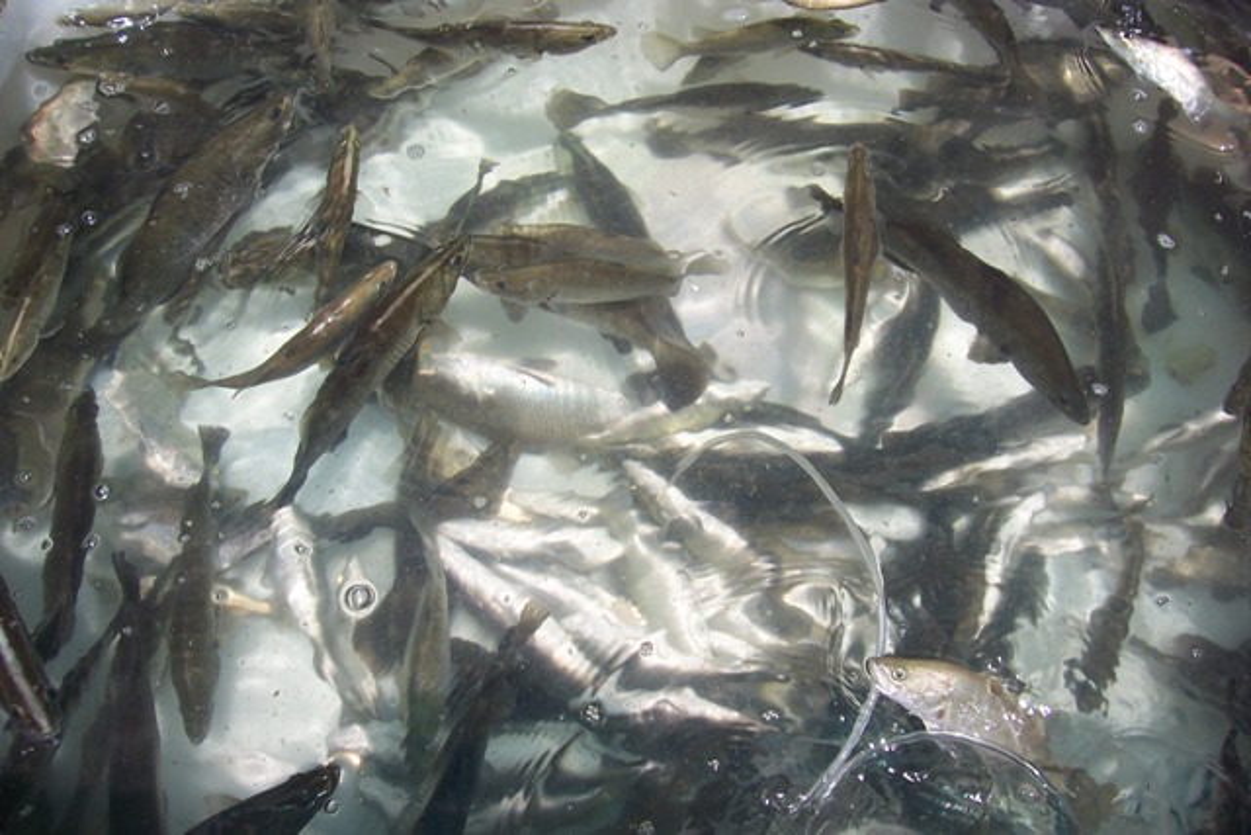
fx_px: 1182
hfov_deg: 55.8
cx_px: 626
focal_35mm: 34
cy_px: 418
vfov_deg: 38.9
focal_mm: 5.6
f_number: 5.6
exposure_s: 1/180
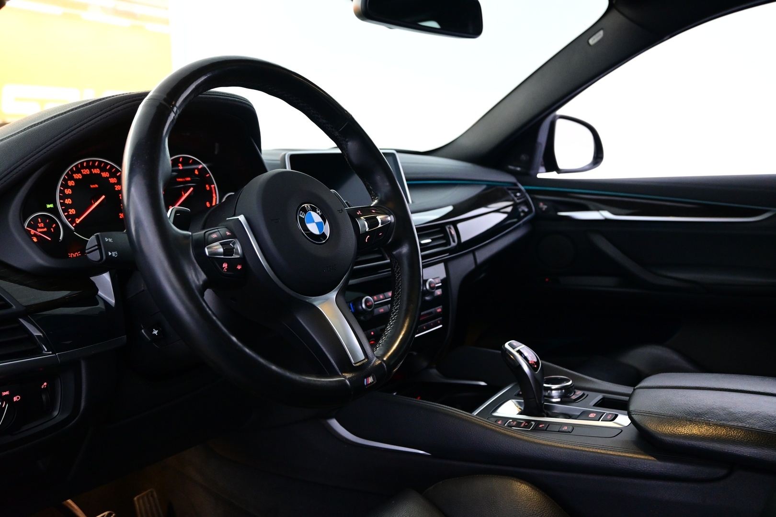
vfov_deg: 43.6
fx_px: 647
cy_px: 258
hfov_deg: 61.9
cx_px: 388
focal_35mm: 30
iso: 2200
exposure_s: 1/30
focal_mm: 20
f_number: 3.8
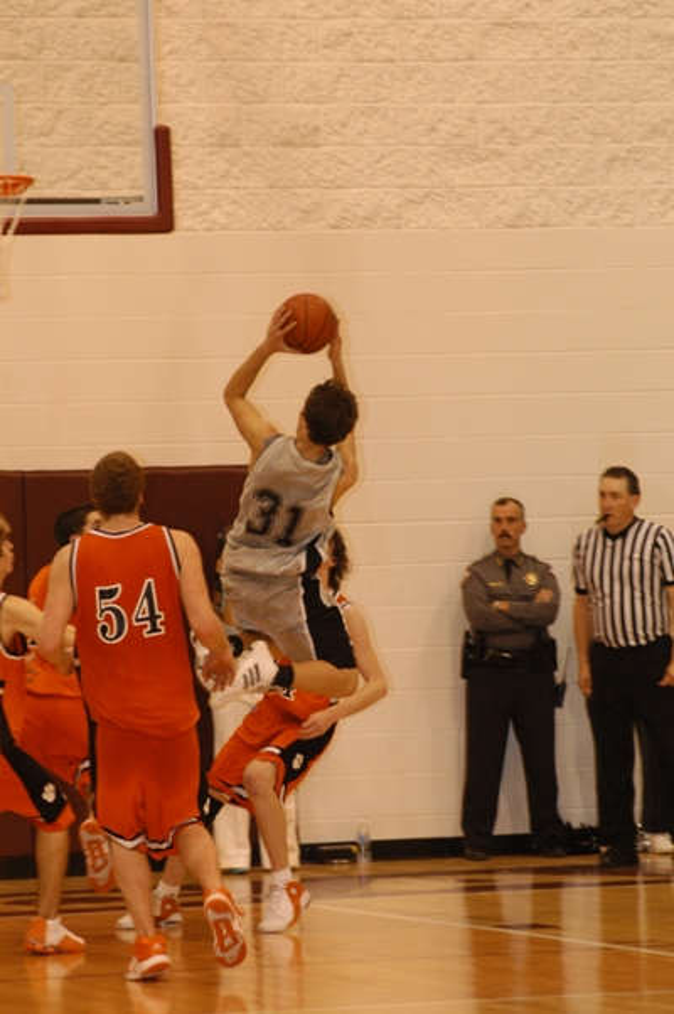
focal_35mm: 218
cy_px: 507
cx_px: 337
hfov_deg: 6.3
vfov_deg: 9.5
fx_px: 6122
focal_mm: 145
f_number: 3.5
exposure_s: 1/160
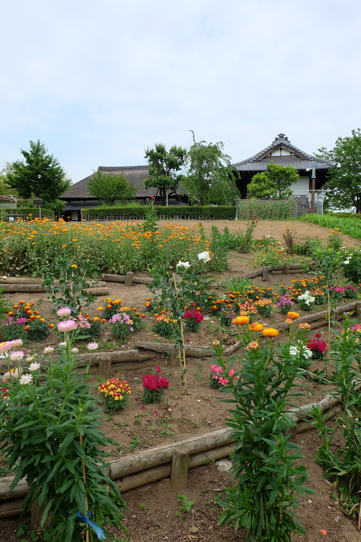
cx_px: 180
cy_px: 271
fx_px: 361
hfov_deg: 53.1
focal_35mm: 24
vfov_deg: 73.7
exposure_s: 1/420
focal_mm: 16
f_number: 8
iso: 400
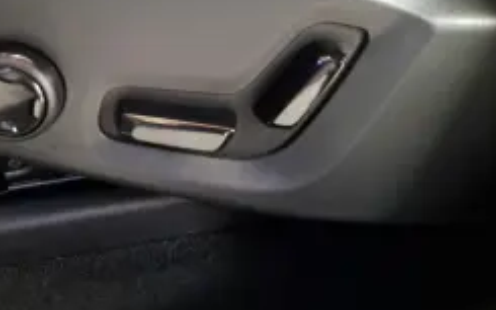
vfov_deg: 29.9
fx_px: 568
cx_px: 138
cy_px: 65
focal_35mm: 42
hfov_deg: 45.9
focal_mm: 4
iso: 2000
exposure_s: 1/10
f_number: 1.8
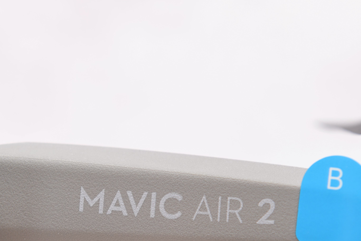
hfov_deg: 13.3
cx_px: 182
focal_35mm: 154
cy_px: 202
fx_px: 1545
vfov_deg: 8.9
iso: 100
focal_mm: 70
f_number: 8
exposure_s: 1/160
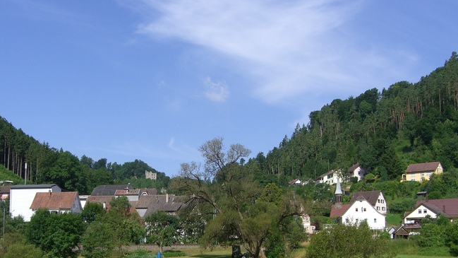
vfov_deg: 23.4
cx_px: 203
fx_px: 619
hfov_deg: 40.5
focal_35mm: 51
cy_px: 176
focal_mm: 7.9
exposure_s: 1/640
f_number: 4
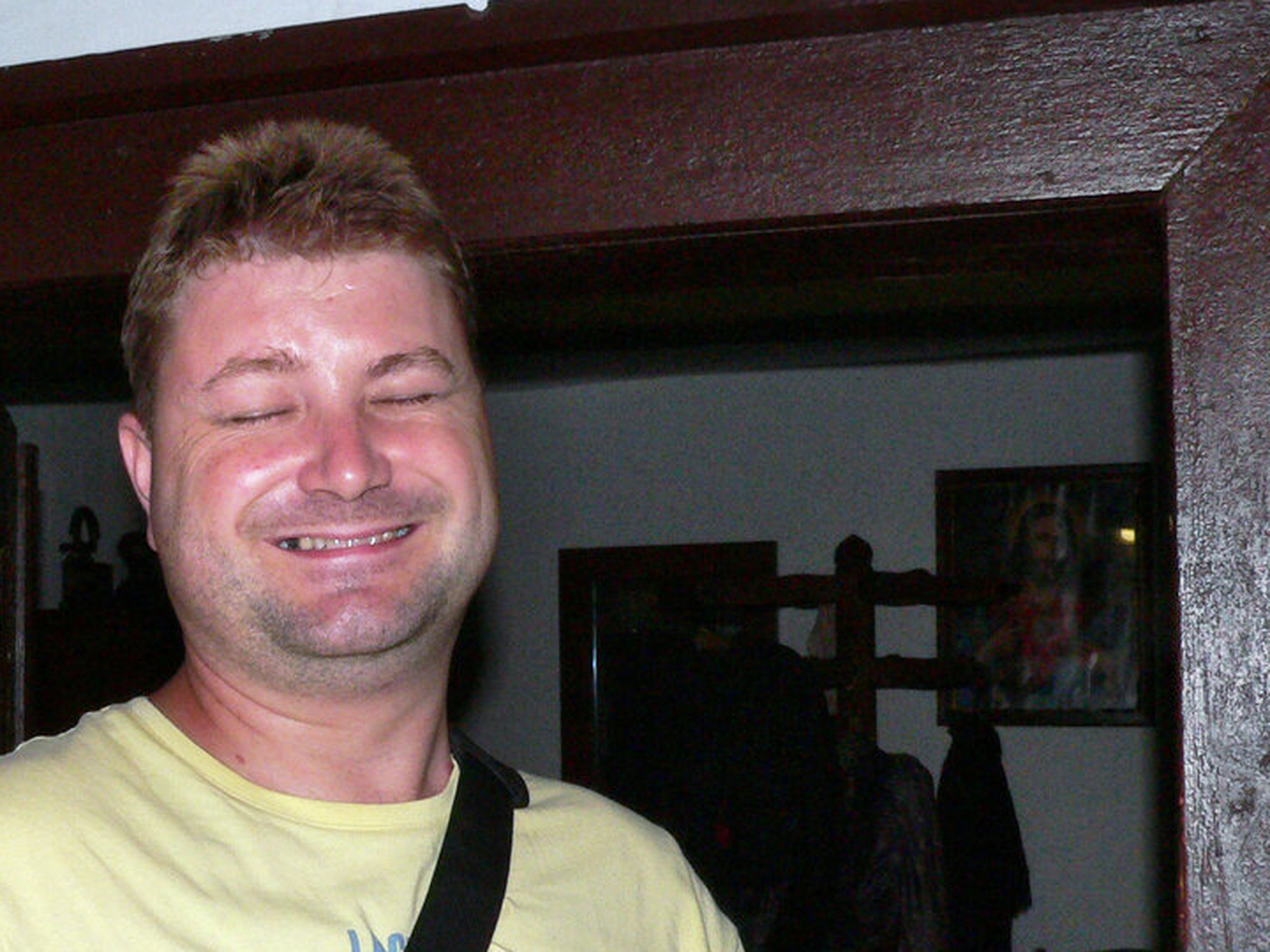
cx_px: 351
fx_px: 2201
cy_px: 649
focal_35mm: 60
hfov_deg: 31.7
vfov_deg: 24.3
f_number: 8
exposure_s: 1/100
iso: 200
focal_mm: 6
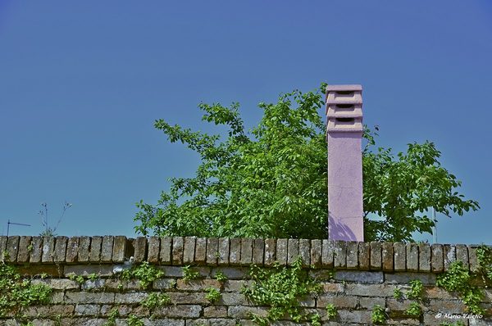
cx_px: 246
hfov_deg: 24.7
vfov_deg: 16.5
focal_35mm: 82
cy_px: 163
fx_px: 1126
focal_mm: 55
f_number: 10
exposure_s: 1/400
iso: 200
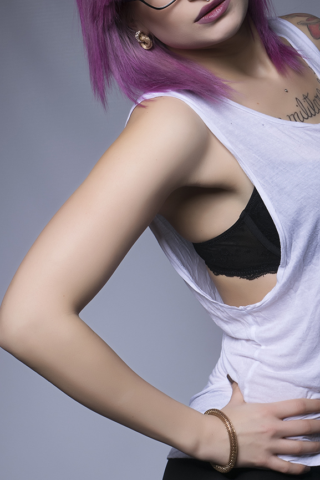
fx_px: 1479
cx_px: 269
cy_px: 308
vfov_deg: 18.4
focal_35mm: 111
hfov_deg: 12.3
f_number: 10
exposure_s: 1/200
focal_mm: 40
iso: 100
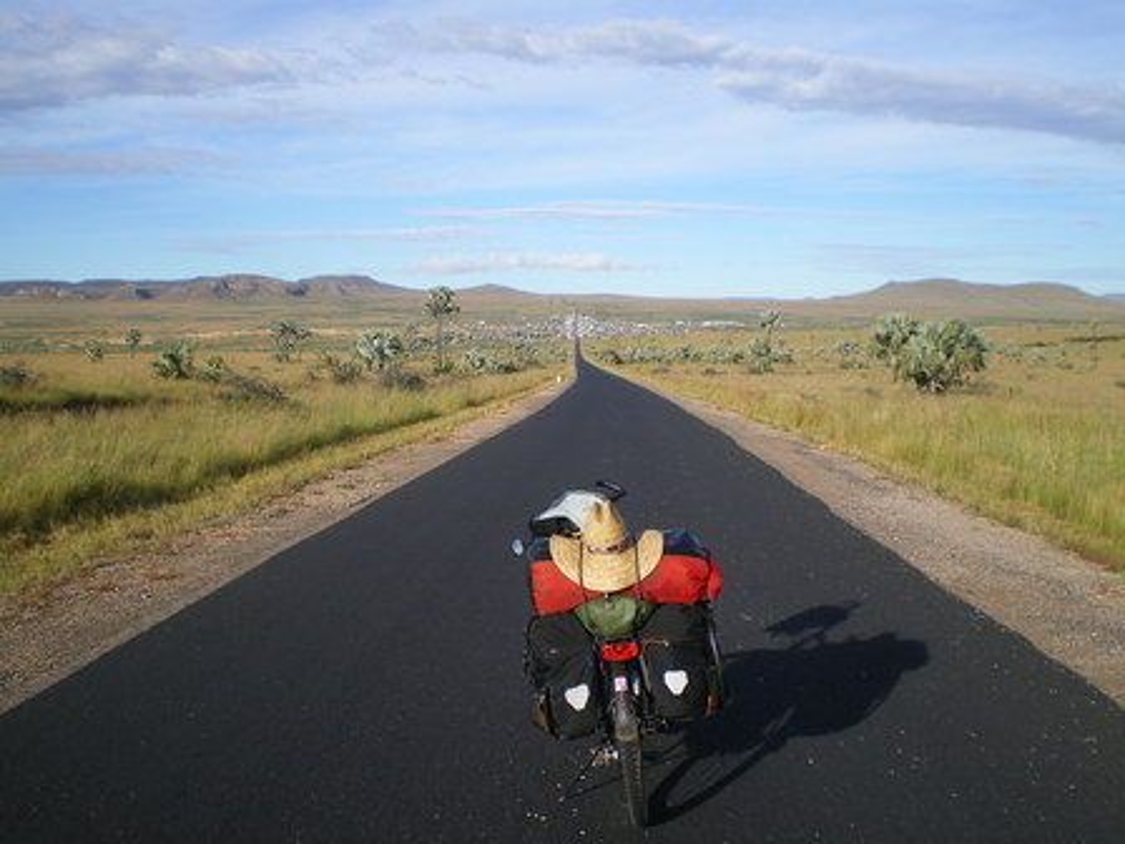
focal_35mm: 38
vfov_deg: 37.7
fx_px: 1235
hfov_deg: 49.0
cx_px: 562
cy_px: 422
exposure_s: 1/320
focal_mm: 6.3
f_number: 4.6
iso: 64
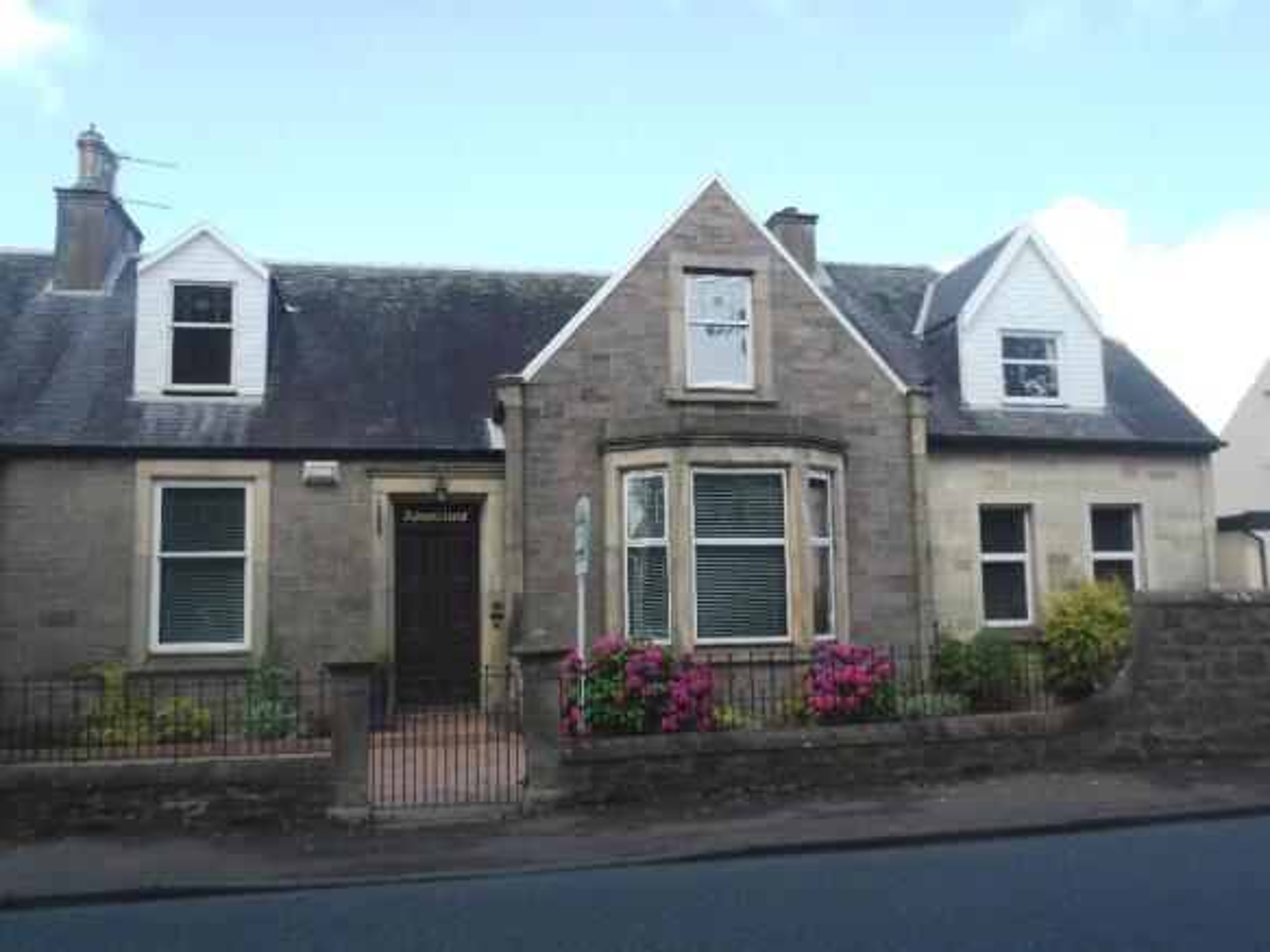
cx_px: 635
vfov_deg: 46.8
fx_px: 1100
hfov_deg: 60.0
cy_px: 476
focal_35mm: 30
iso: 100
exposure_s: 1/500
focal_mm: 5.7
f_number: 3.5
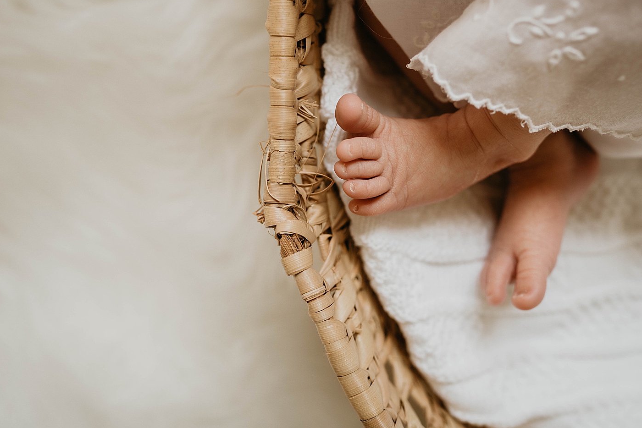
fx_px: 713
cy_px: 189
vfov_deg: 33.4
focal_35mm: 40
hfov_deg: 48.4
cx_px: 309
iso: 400
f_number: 3.2
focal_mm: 35
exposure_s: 1/160
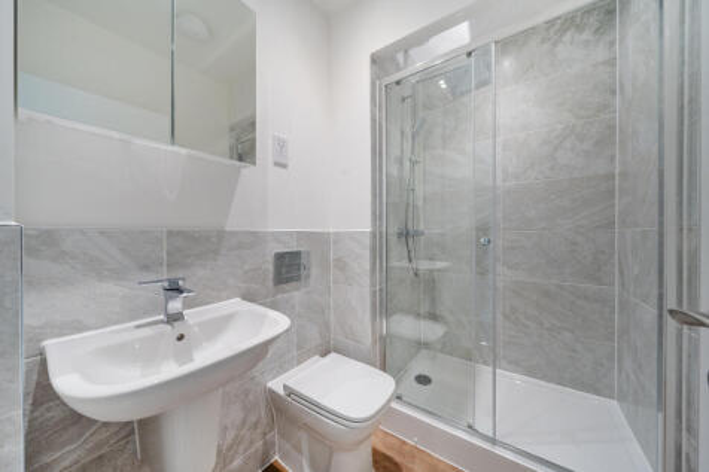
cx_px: 354
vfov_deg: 90.0
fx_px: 236
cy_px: 236
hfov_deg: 112.6
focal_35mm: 12
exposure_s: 1/6
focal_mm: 12
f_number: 8
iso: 100
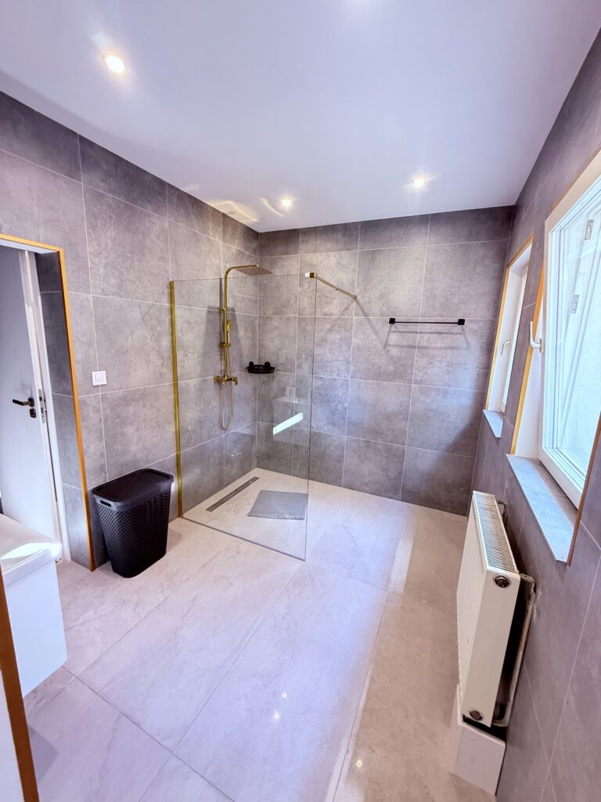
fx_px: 324
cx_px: 300
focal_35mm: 14
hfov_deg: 85.7
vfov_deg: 102.1
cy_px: 401
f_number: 2.2
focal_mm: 2.22
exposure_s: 1/50
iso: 400
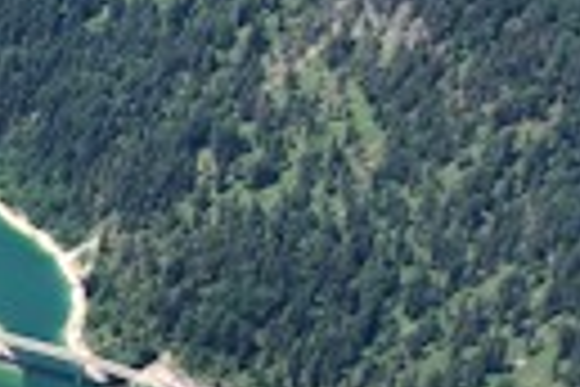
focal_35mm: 152
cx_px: -679
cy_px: 106
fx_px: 2452
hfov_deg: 11.7
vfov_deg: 9.0
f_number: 8
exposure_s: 1/500
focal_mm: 23
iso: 200
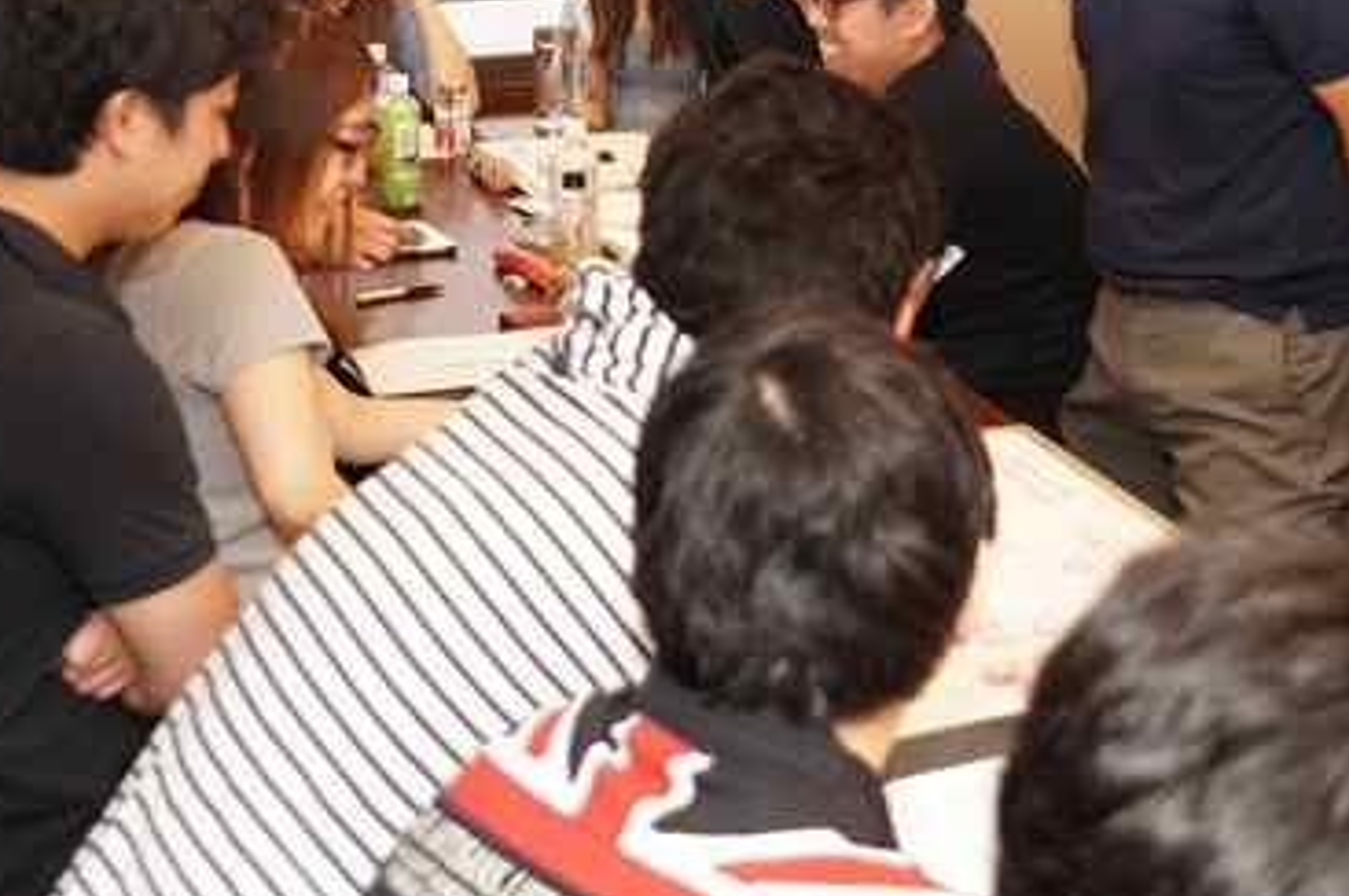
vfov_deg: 19.0
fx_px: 2658
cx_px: 908
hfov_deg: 28.3
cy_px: 239
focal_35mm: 71
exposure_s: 1/60
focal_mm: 28
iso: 1250
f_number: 4
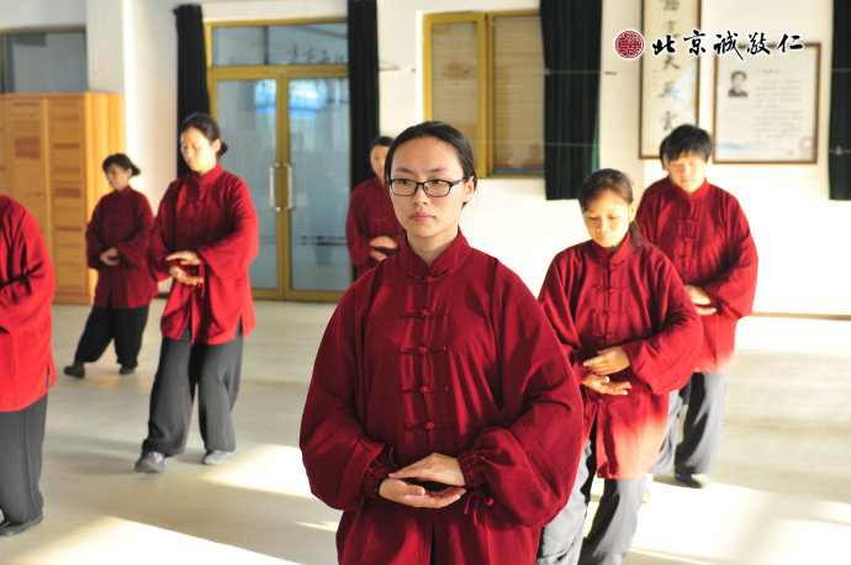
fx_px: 1346
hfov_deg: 35.1
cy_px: 282
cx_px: 426
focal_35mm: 57
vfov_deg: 23.7
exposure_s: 1/40
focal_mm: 38
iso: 400
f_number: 3.2
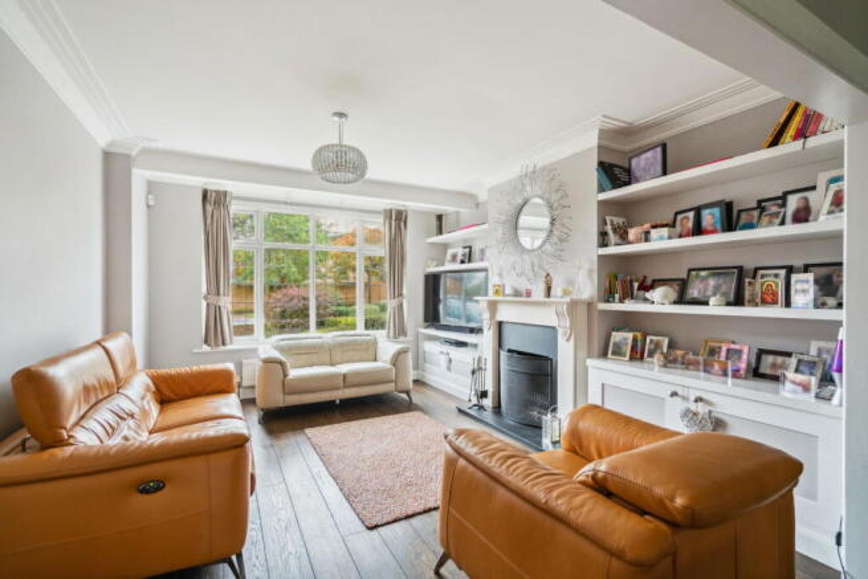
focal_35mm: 16
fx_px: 386
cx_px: 434
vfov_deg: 73.8
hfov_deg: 96.7
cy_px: 290
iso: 640
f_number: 4
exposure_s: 1/5
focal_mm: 16
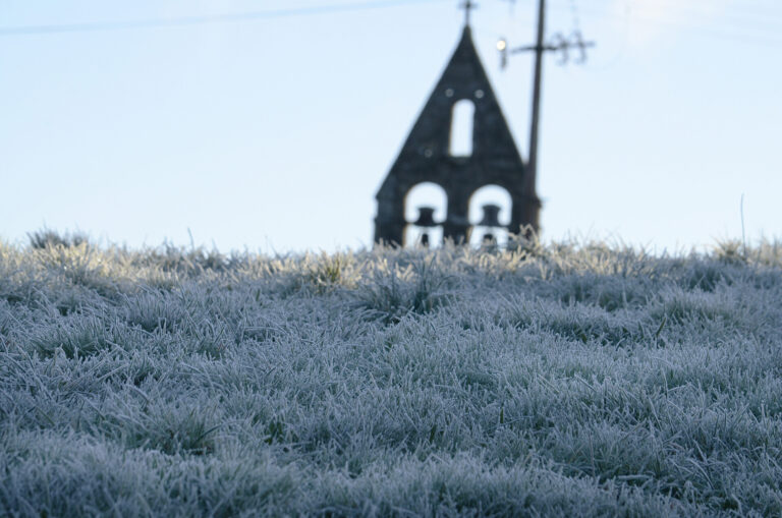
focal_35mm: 210
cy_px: 259
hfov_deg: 9.8
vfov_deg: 6.5
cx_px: 391
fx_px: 4553
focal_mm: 140
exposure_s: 1/400
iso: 400
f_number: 11
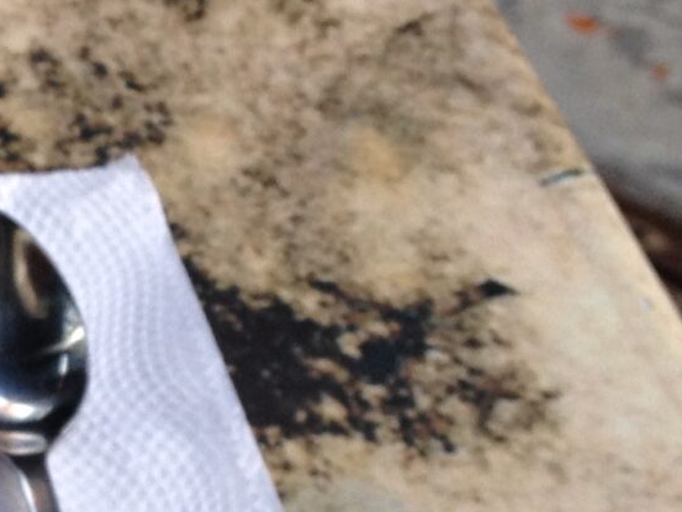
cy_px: 363
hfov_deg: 11.8
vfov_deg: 9.2
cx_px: -211
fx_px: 3192
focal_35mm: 162
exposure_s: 1/24
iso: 50
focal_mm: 4.28
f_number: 2.4
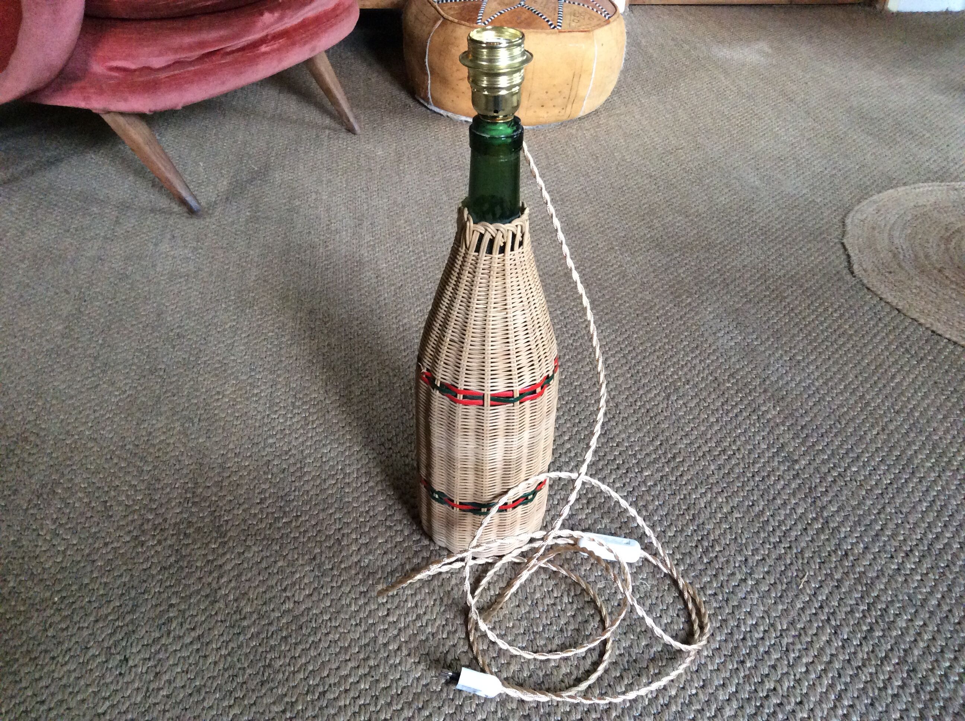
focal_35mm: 32
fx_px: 891
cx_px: 482
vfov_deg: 44.1
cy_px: 360
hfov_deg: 56.9
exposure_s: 1/25
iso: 200
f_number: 2.4
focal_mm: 3.3
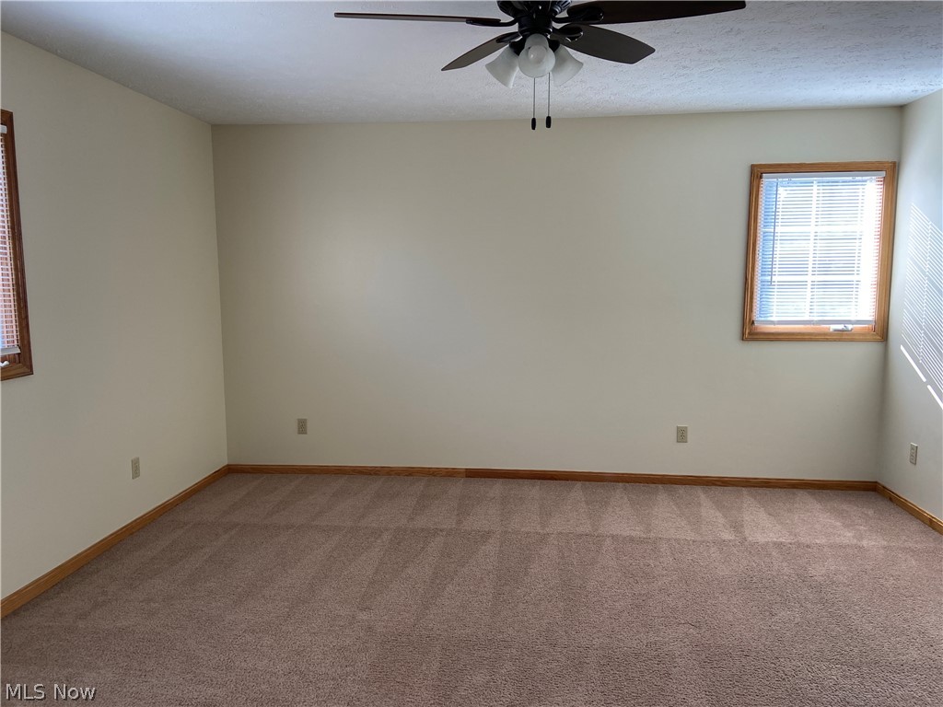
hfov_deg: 67.3
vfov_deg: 53.1
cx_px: 472
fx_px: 708
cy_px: 354
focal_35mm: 26
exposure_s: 1/121
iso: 100
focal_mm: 4.25
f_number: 1.8
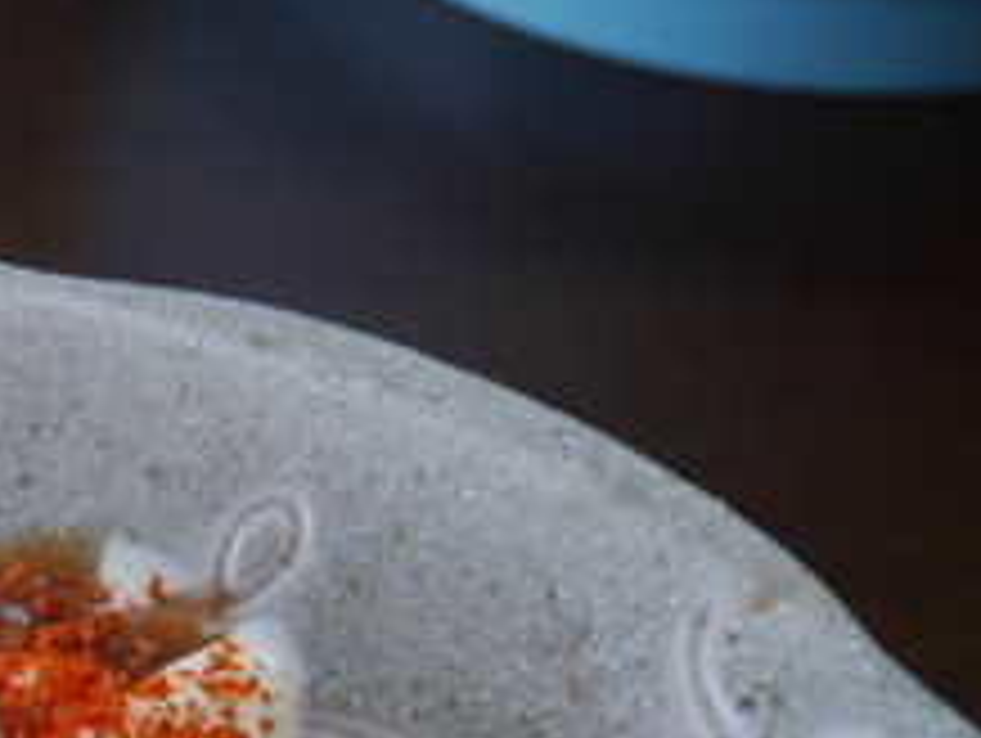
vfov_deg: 11.9
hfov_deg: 15.8
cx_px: -104
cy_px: 1001
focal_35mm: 121
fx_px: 3433
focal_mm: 22
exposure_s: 1/60
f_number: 4.8
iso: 640
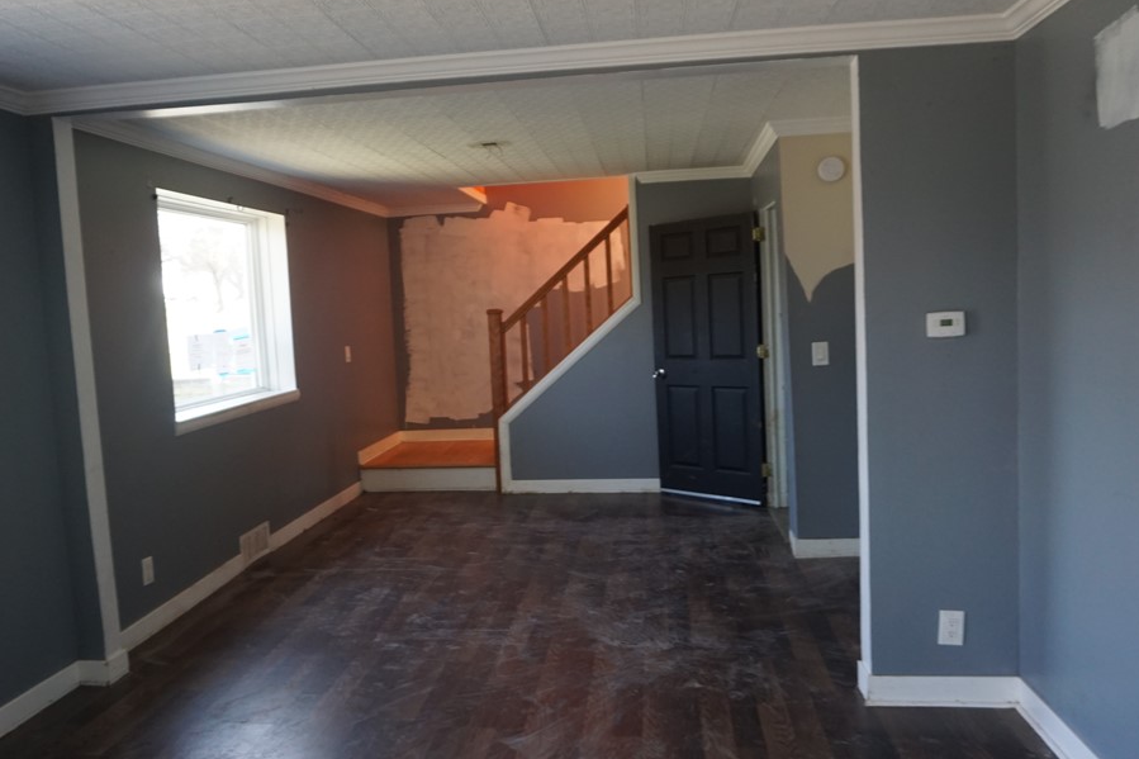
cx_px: 526
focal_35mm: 29
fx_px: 917
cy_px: 386
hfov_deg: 63.6
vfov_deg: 44.9
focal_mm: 16
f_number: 4
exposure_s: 1/160
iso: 640
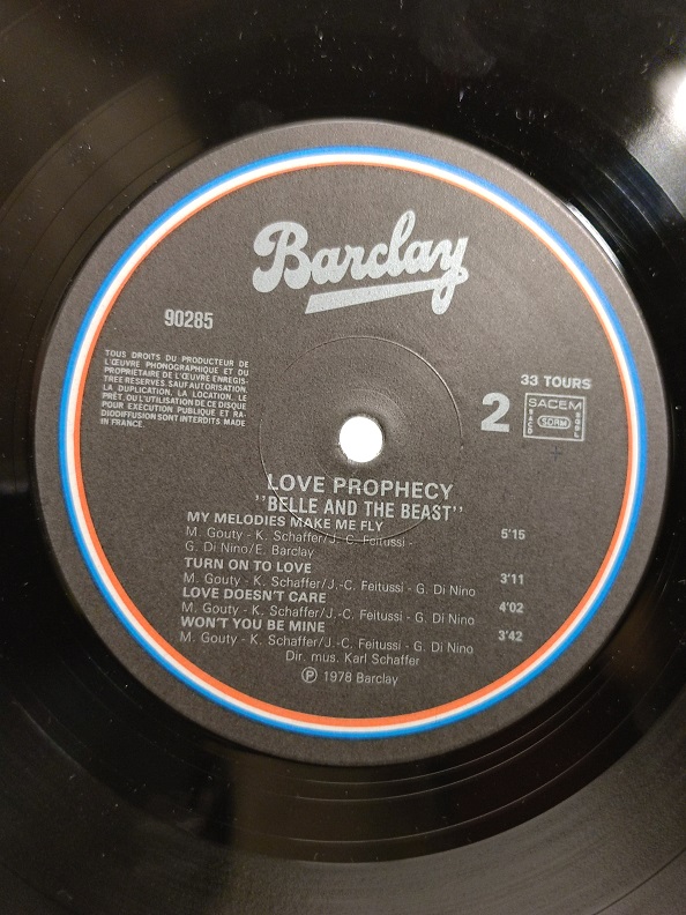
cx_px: 343
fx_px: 1268
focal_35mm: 48
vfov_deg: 39.7
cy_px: 458
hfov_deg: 30.3
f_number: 1.69
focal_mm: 6.72
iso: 584
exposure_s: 1/50
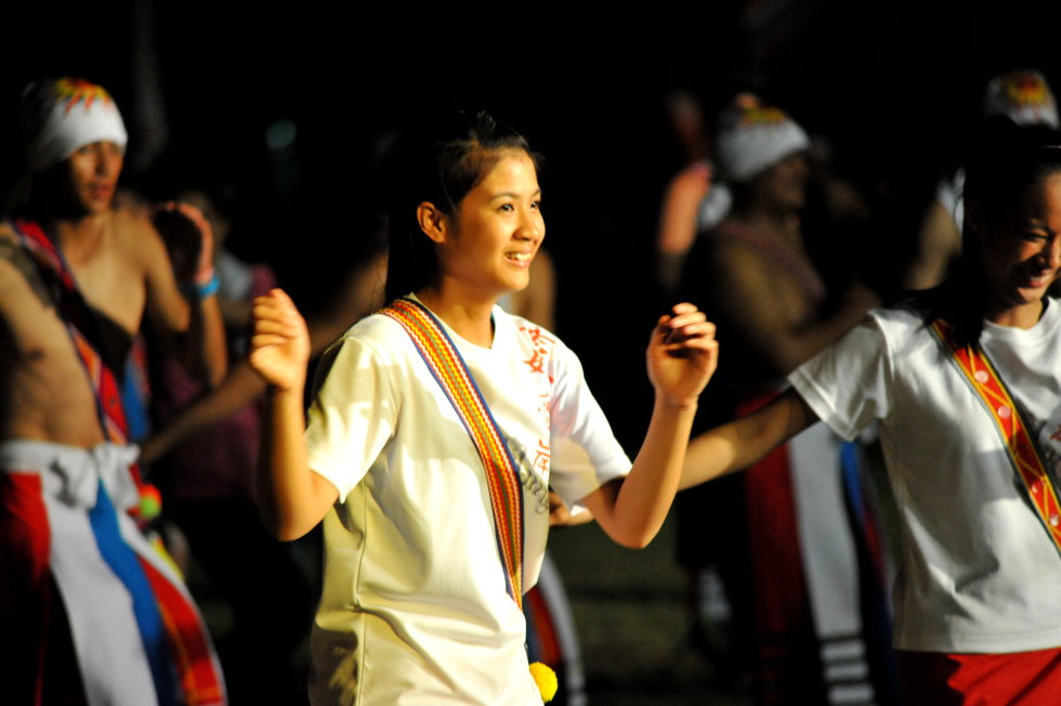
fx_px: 6185
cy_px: 353
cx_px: 530
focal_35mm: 210
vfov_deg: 6.5
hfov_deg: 9.8
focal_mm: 210
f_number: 4
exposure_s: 1/125
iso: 6400
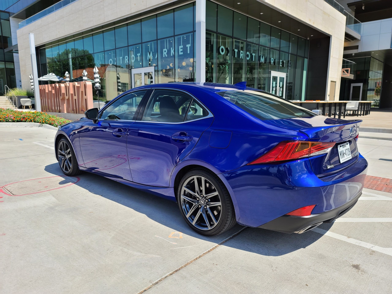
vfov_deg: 54.9
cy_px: 147
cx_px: 196
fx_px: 283
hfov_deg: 69.4
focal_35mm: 25
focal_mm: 7
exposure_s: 1/591
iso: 16
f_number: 1.8
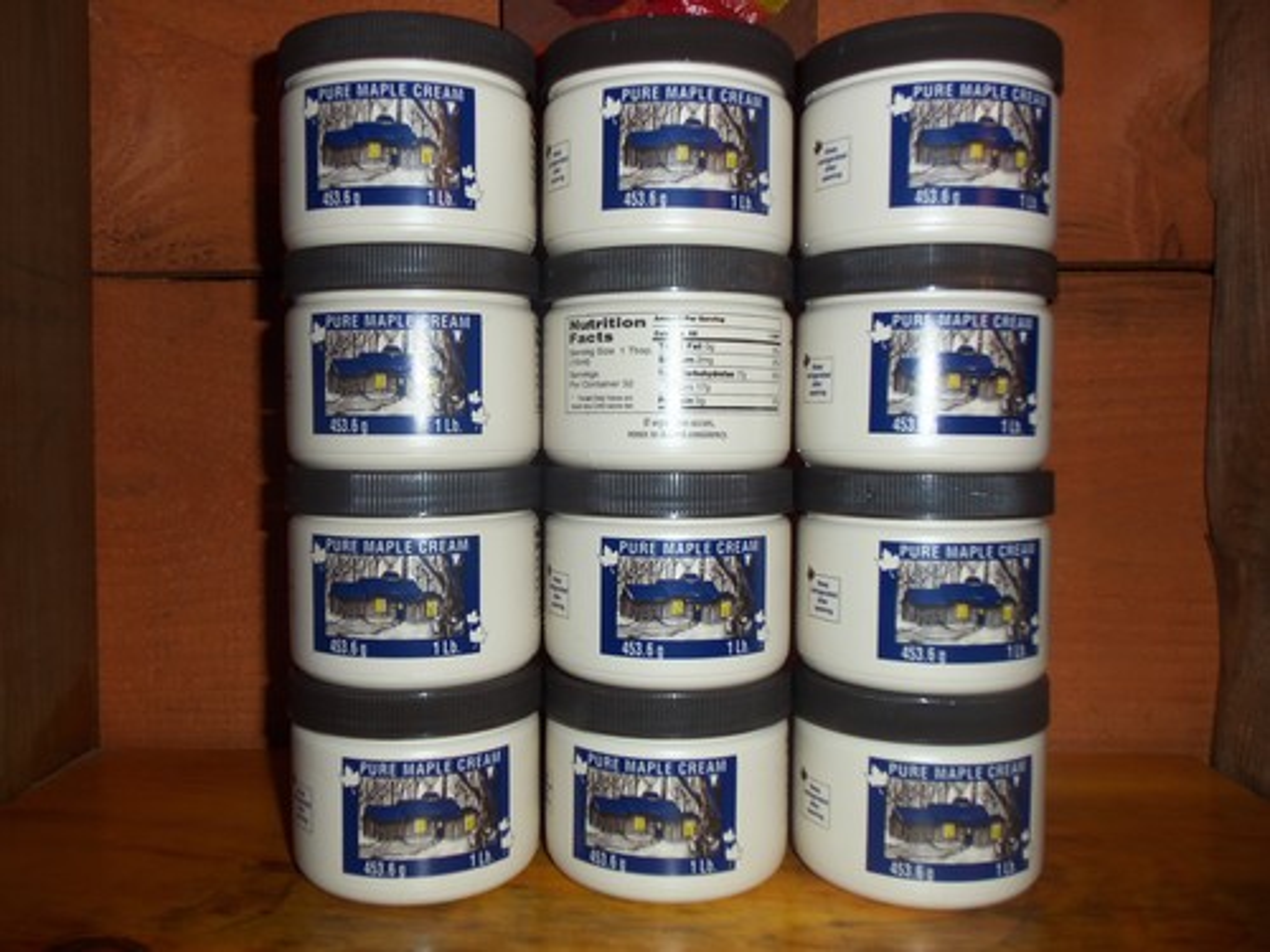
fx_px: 1064
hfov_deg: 61.7
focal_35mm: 29
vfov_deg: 48.2
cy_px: 476
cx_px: 635
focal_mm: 5.2
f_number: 3.4
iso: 80
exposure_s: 1/30
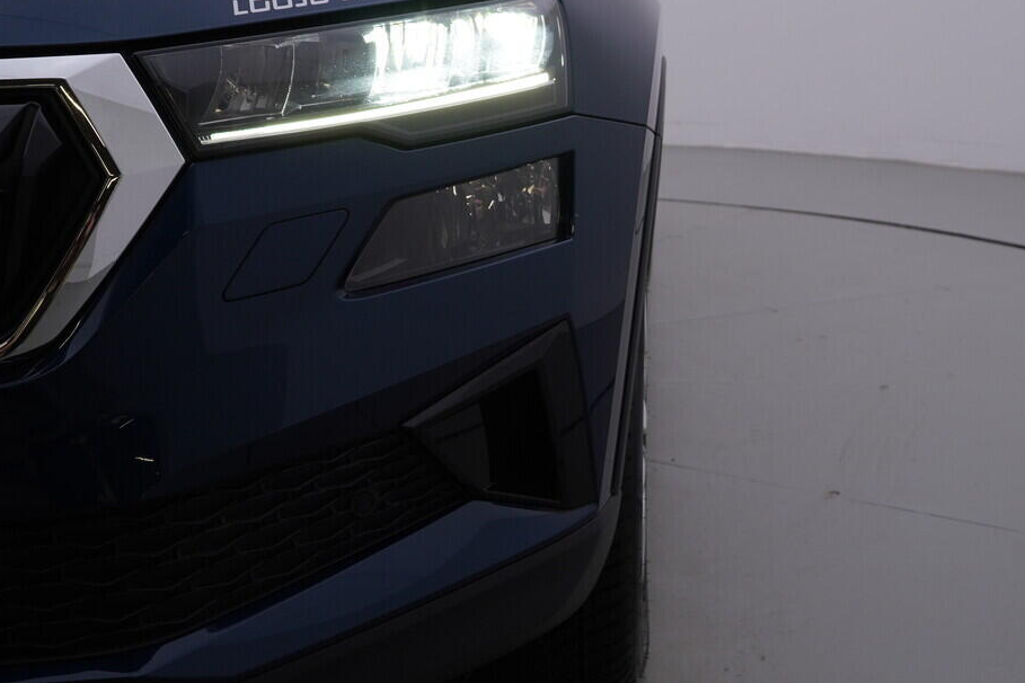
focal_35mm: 57
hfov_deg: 34.7
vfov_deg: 23.7
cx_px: 679
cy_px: 257
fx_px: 1623
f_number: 5
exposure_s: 1/125
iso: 125
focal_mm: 24
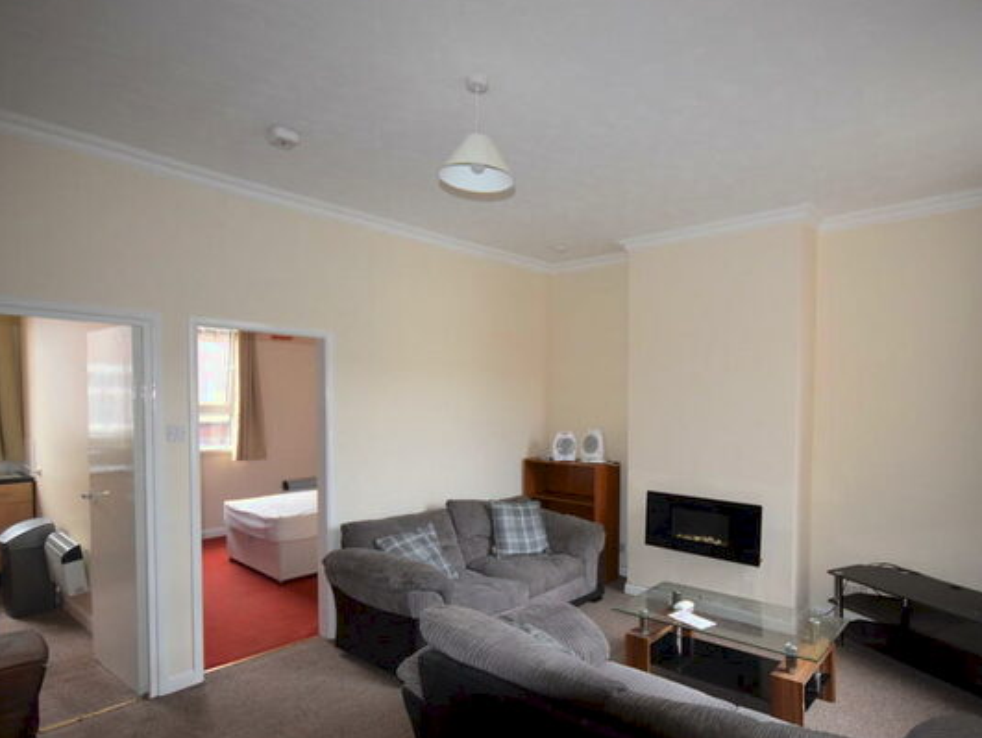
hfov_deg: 83.9
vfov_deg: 68.4
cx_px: 571
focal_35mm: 19
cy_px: 419
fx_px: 539
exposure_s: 1/60
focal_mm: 10
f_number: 4
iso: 2000
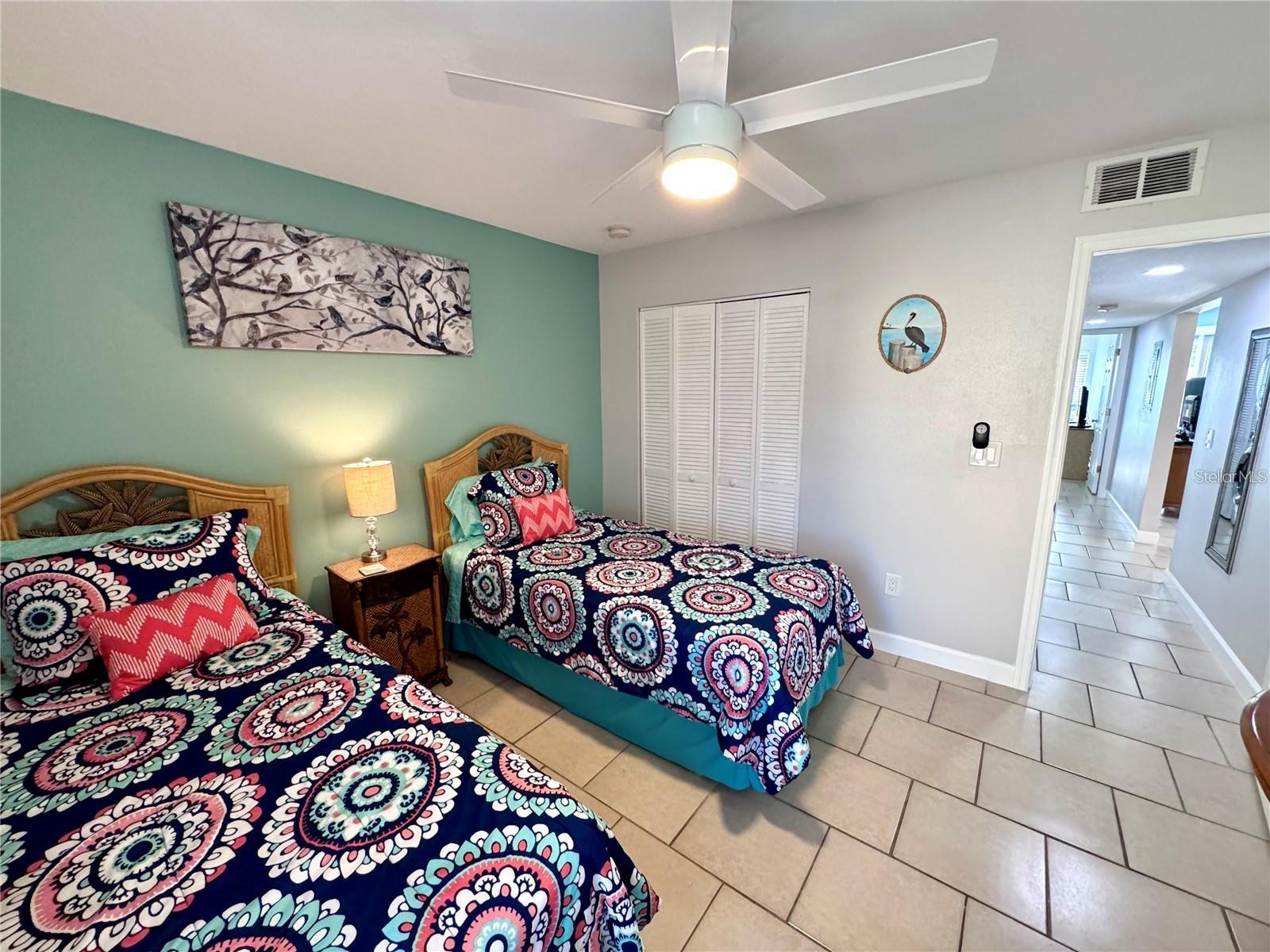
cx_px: 635
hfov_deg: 102.1
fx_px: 514
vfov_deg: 85.7
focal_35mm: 14
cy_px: 476
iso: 320
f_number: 2.2
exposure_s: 1/120
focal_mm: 2.22
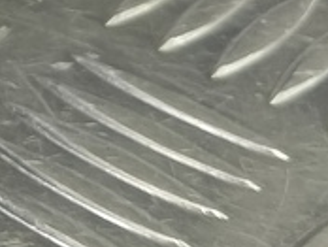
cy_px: -287
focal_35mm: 135
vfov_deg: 10.0
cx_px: -439
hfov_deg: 12.0
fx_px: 1281
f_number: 1.6
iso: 124
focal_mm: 4.11
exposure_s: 1/50
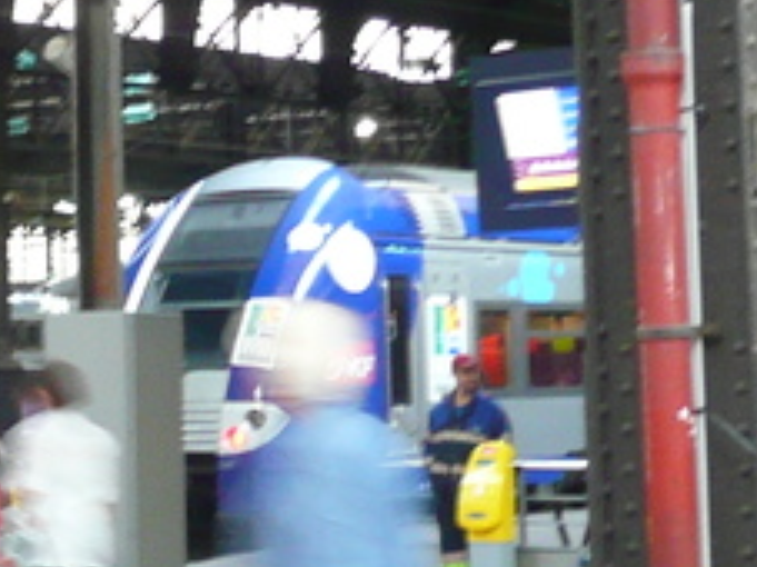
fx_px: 2601
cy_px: 60
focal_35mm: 119
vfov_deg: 12.3
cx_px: 10
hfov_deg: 16.2
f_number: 3.4
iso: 200
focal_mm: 4.9
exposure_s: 1/8
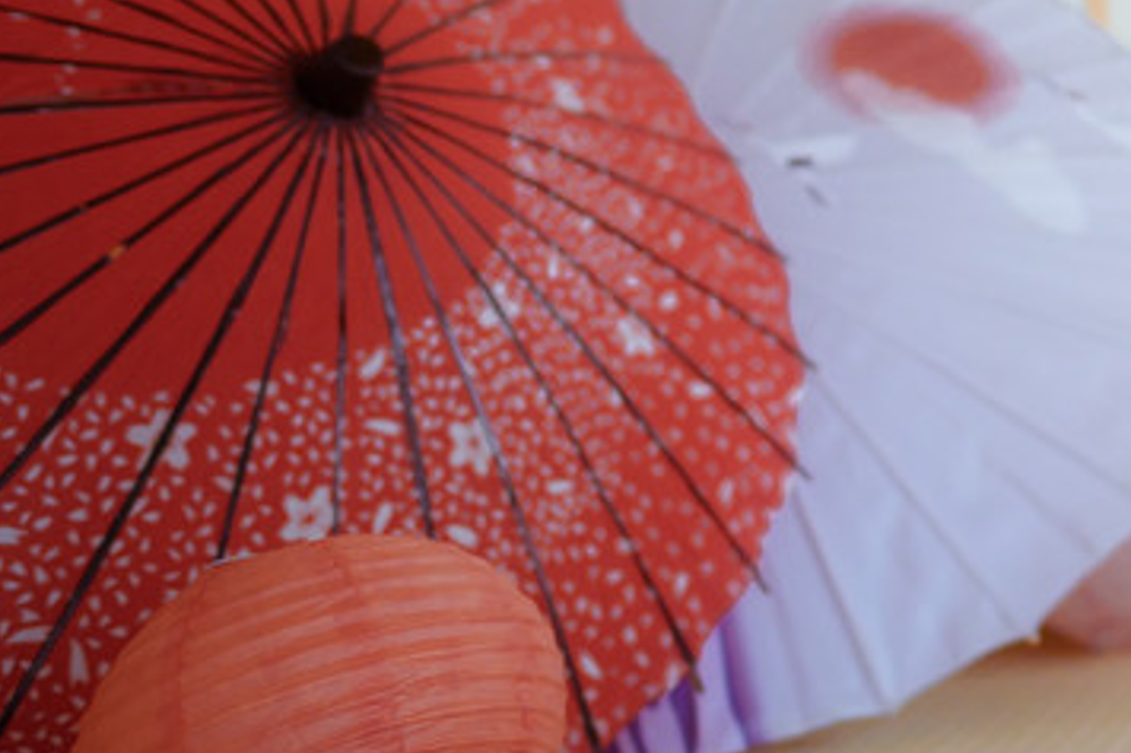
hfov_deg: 17.3
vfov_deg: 12.7
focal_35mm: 101
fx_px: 3171
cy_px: -429
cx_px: 1903
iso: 100
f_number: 1.4
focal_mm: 24
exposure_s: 1/320
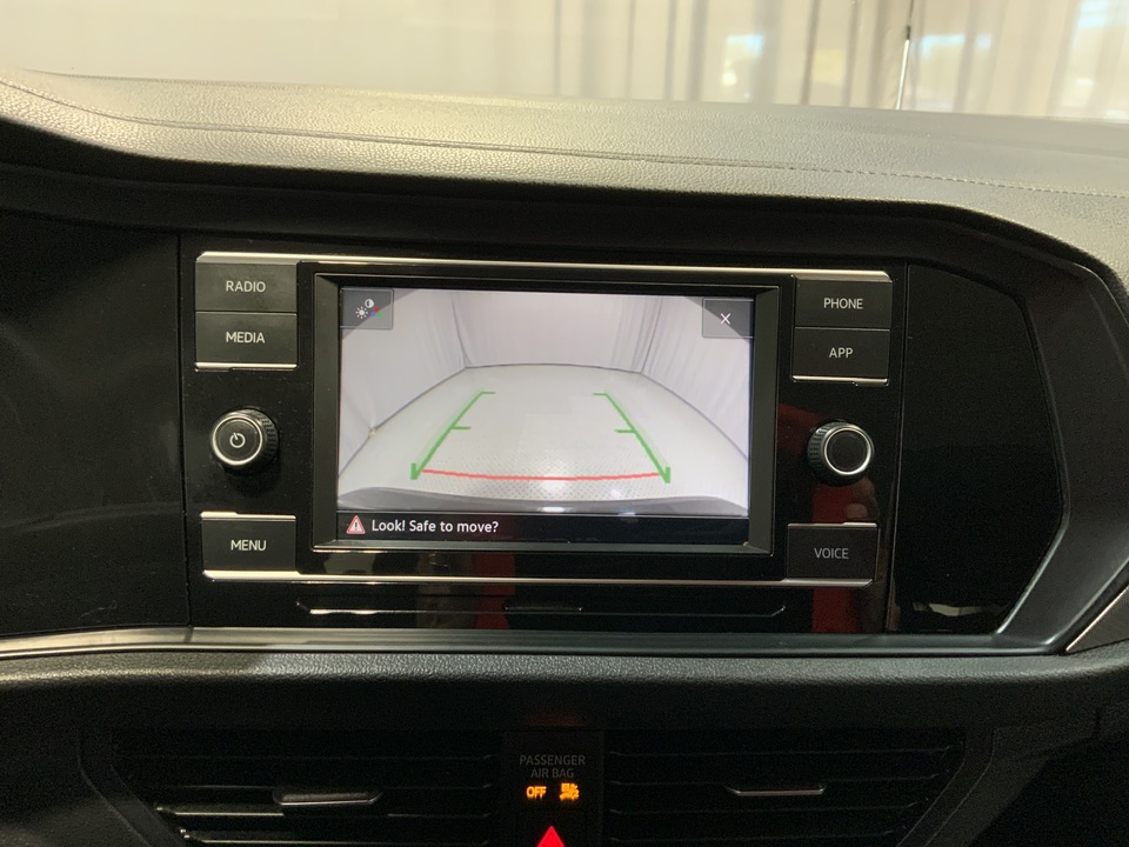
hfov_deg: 61.7
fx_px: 946
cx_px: 564
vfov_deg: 48.2
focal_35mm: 29
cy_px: 424
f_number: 1.8
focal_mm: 3
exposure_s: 1/60
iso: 250
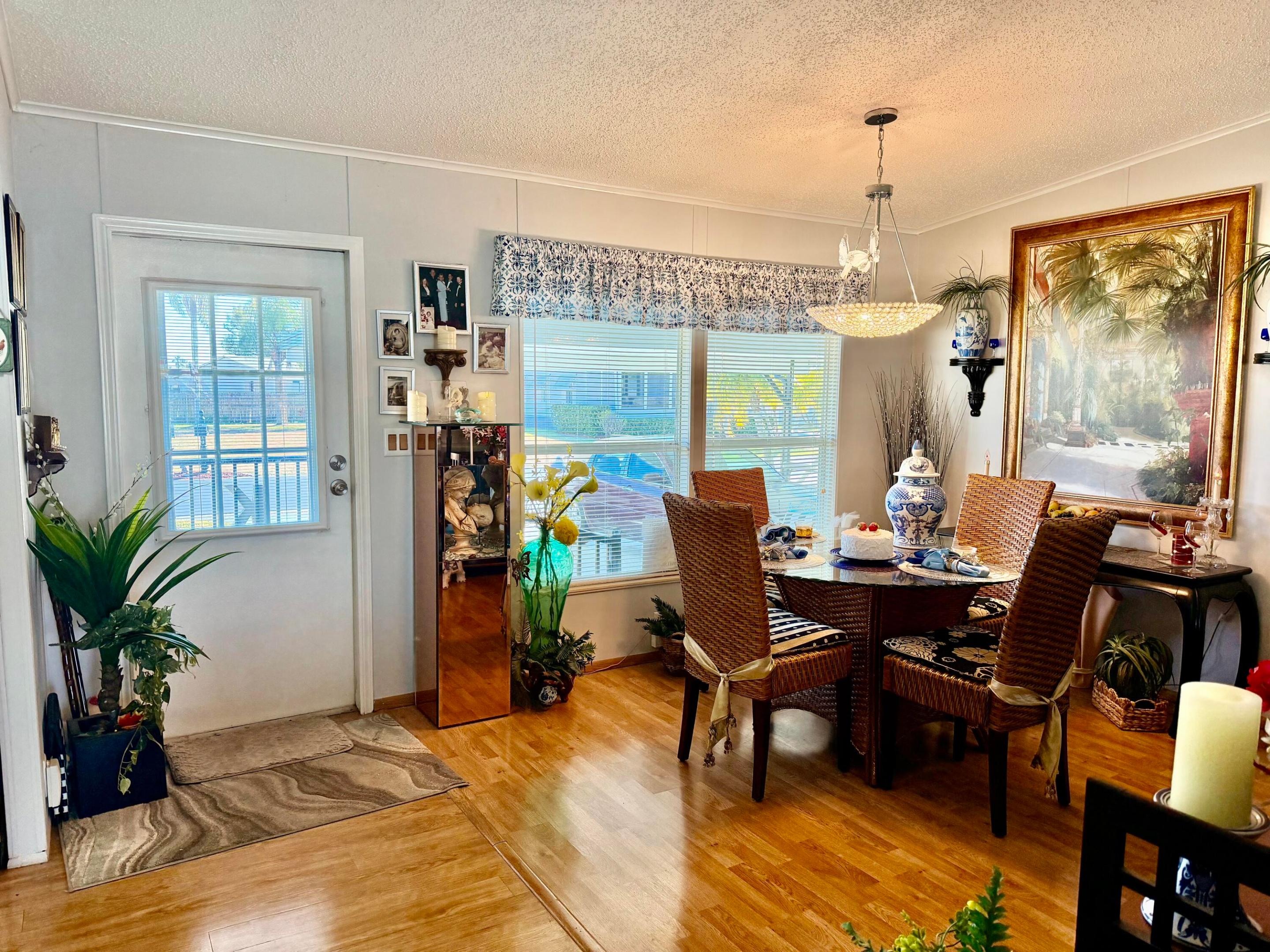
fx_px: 881
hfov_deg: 71.6
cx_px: 635
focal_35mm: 24
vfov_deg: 56.8
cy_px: 476
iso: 200
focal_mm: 6.76
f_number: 1.78
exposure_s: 1/234
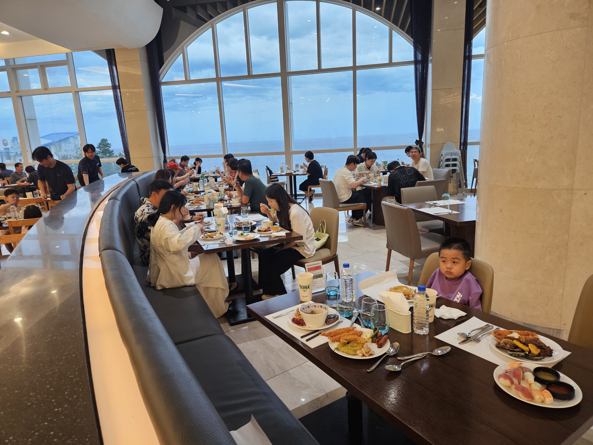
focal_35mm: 23
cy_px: 222
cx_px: 296
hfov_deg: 73.9
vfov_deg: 58.9
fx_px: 394
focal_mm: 5.4
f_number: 1.8
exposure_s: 1/120
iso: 200
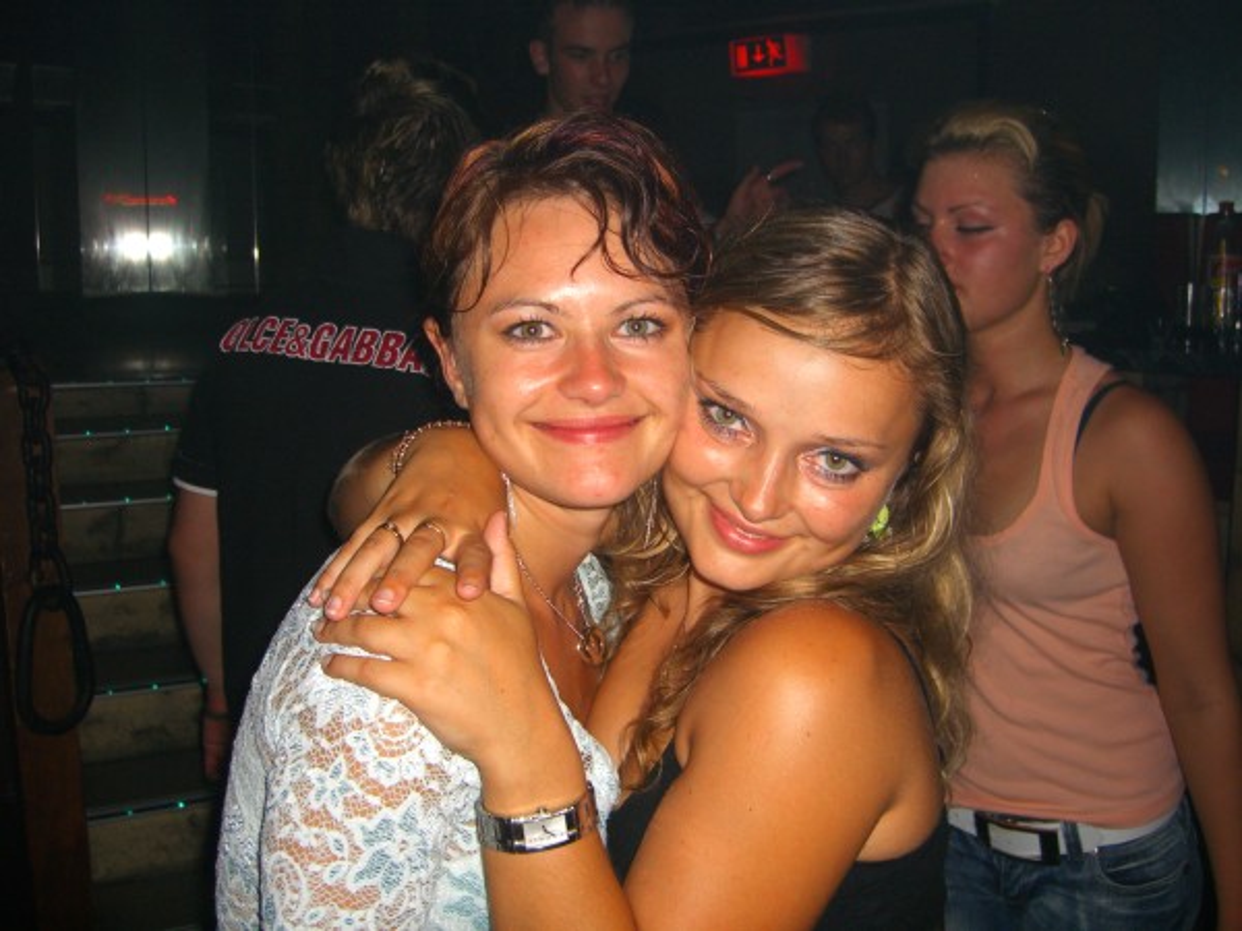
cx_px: 621
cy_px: 466
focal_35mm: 38
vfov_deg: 37.7
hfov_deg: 49.0
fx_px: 1363
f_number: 2.8
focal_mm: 7.9
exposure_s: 1/60
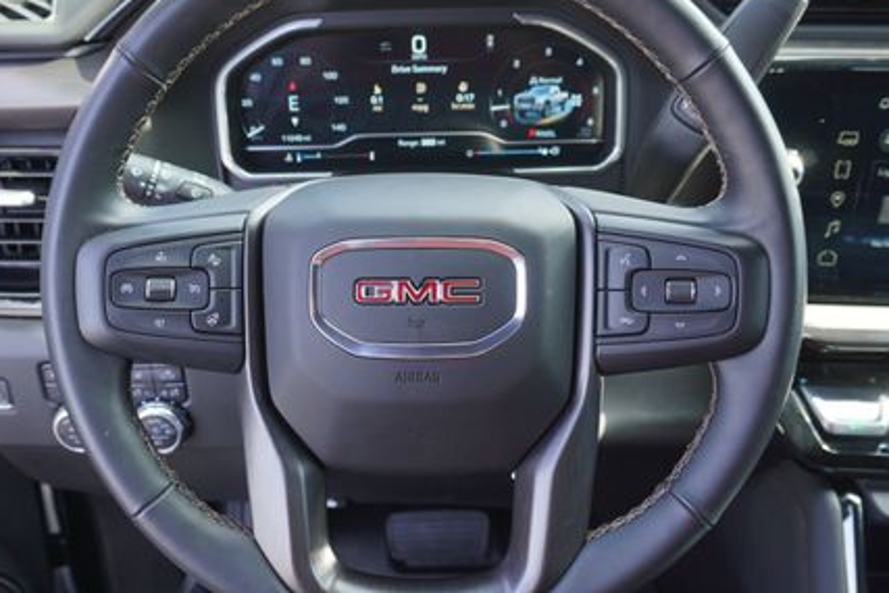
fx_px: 889
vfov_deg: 36.9
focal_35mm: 36
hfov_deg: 53.1
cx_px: 408
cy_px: 289
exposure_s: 1/60
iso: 160
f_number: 4
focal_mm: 16
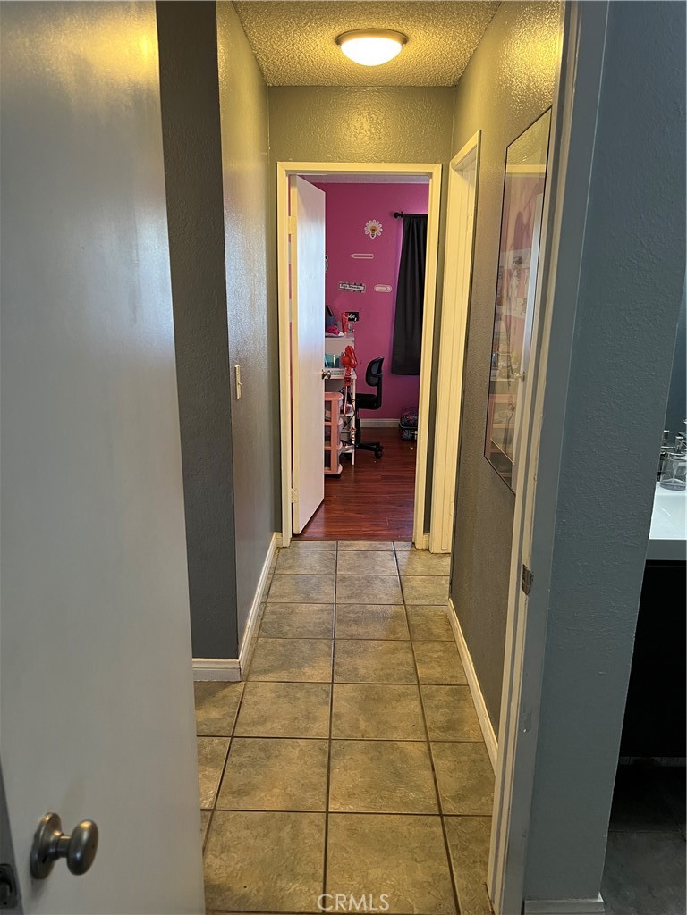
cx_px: 344
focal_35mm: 26
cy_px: 458
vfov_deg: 67.3
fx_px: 688
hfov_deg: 53.1
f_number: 1.5
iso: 160
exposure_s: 1/60
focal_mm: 5.7
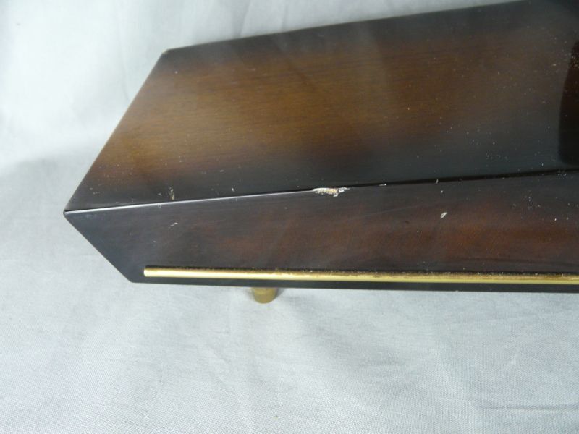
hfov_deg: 63.4
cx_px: 290
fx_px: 468
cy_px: 217
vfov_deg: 49.7
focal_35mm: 28
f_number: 2.8
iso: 200
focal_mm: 4.6
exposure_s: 1/30
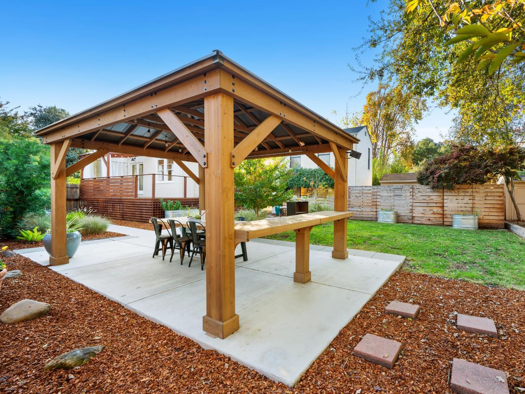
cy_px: 196
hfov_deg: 93.9
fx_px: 243
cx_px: 299
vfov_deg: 78.1
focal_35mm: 16
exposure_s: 1/30
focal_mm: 14
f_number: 9
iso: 250
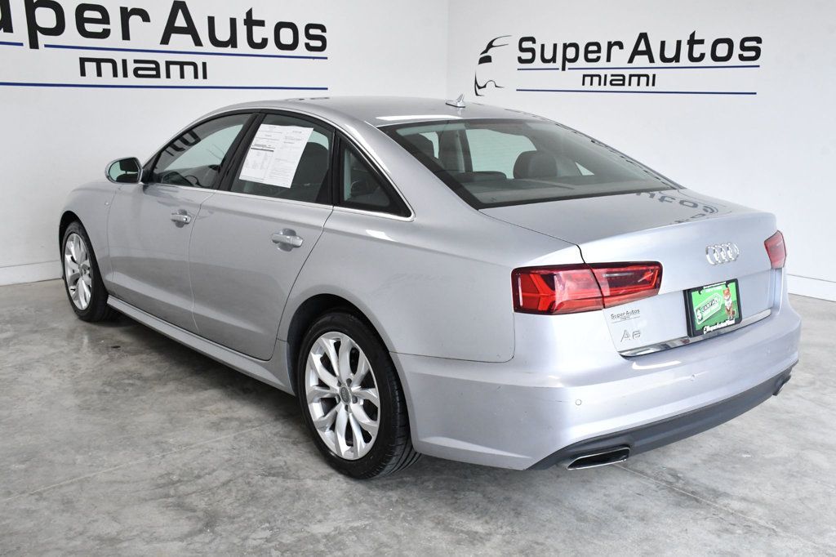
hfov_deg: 53.1
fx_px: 836
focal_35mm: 36
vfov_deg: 36.8
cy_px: 278
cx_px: 418
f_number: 10
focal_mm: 24
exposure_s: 1/400
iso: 2500
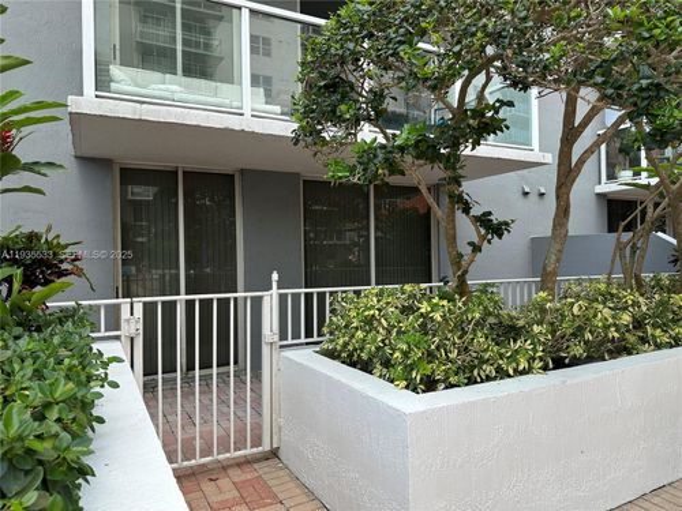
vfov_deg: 56.8
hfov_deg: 71.6
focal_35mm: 24
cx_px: 341
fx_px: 473
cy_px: 256
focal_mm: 6.86
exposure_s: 1/577
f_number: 1.78
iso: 80
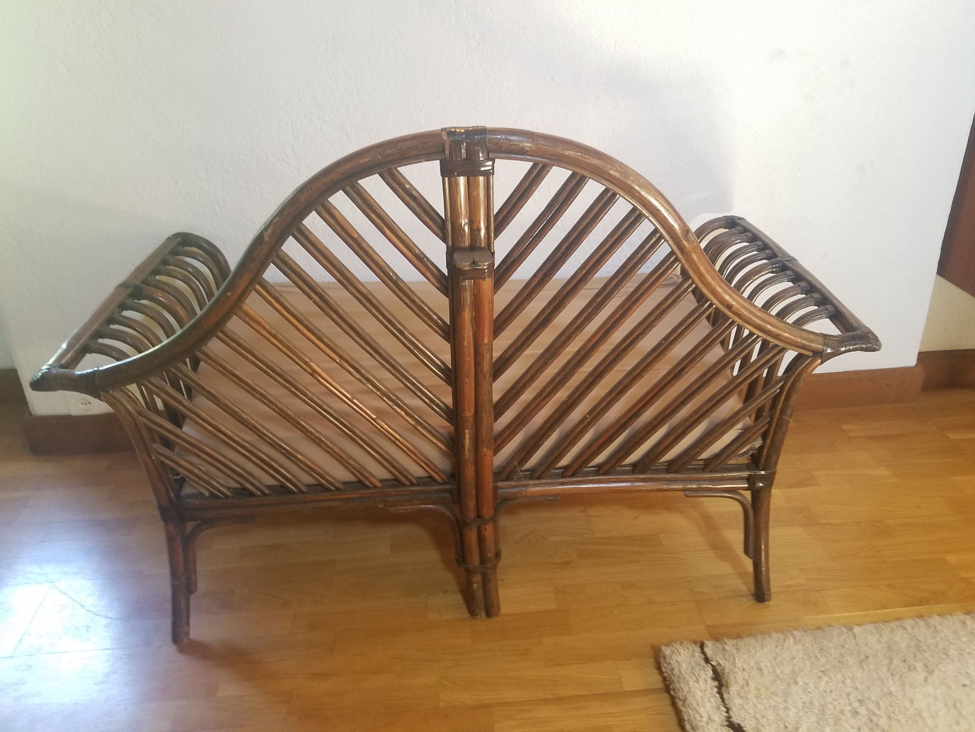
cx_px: 488
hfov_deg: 67.3
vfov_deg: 53.1
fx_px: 732
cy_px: 366
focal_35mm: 26
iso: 250
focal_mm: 4.2
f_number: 1.7
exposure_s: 1/20
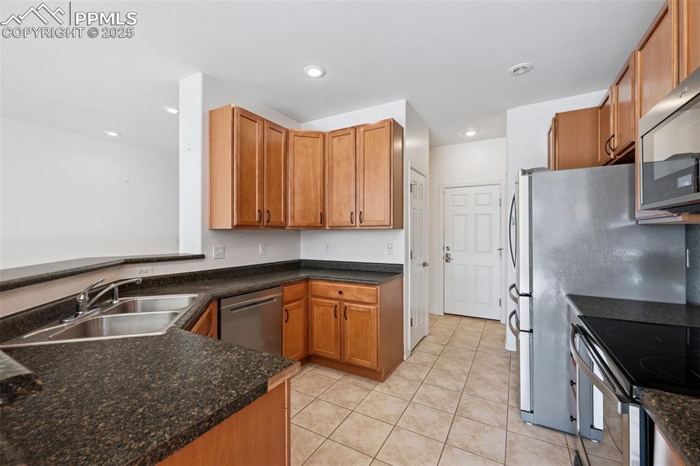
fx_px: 292
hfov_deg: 100.4
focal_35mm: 15
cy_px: 233
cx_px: 350
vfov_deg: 77.3
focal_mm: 15
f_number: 11
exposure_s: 1/2
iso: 100
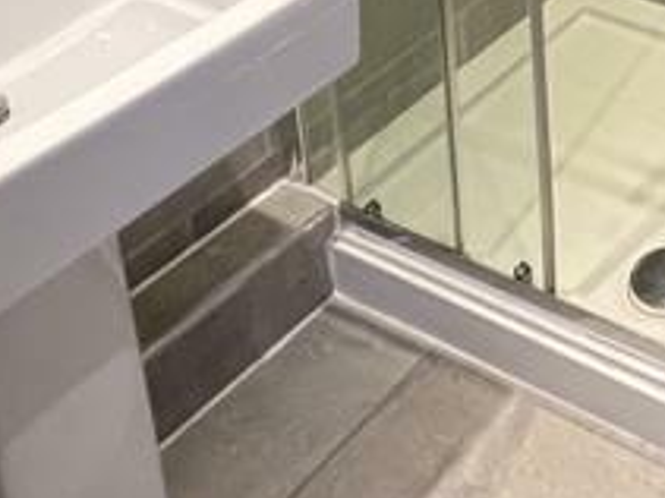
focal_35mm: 63
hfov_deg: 26.9
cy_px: -271
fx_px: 1210
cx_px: 816
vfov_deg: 19.8
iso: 200
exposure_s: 1/50
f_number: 1.8
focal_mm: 1.57
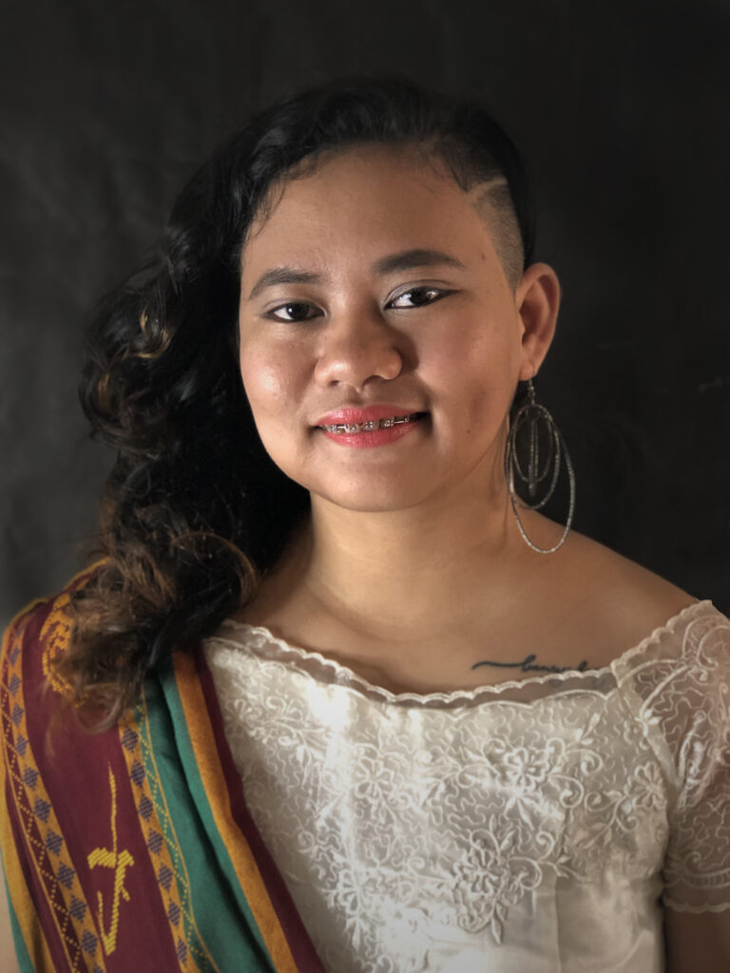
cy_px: 486
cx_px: 365
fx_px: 1603
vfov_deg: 33.8
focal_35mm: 57
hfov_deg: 25.7
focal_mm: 6.6
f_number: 2.8
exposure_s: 1/30
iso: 250
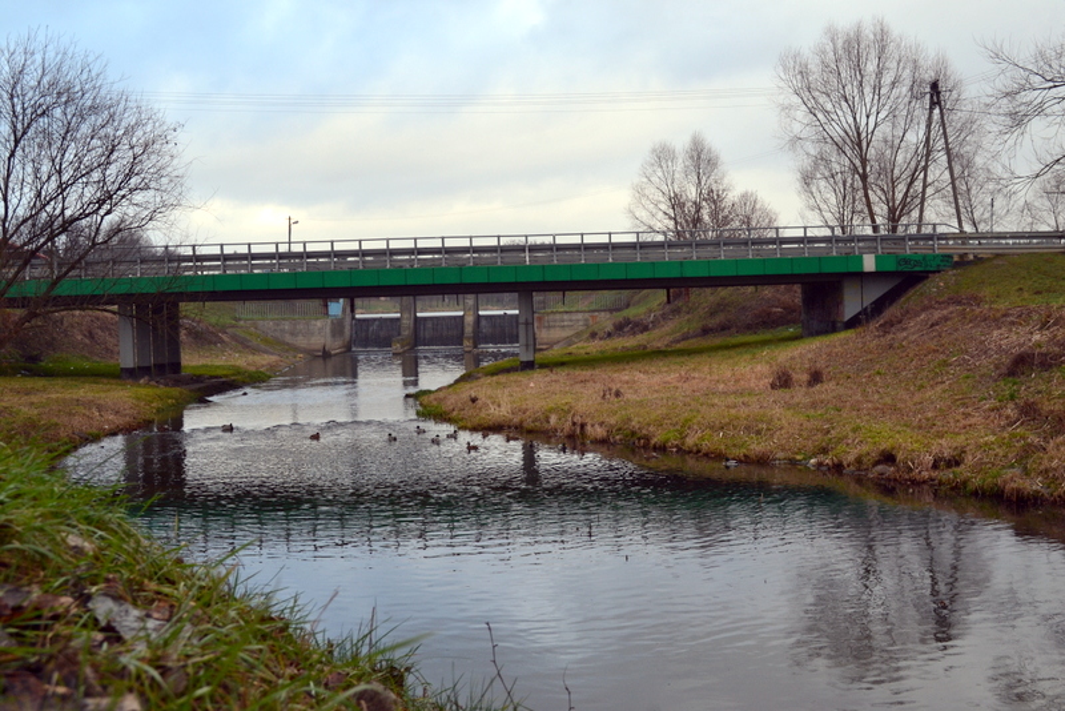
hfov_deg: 43.6
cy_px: 356
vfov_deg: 29.9
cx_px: 532
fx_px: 1332
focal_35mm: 45
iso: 400
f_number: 9
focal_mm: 30
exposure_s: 1/100
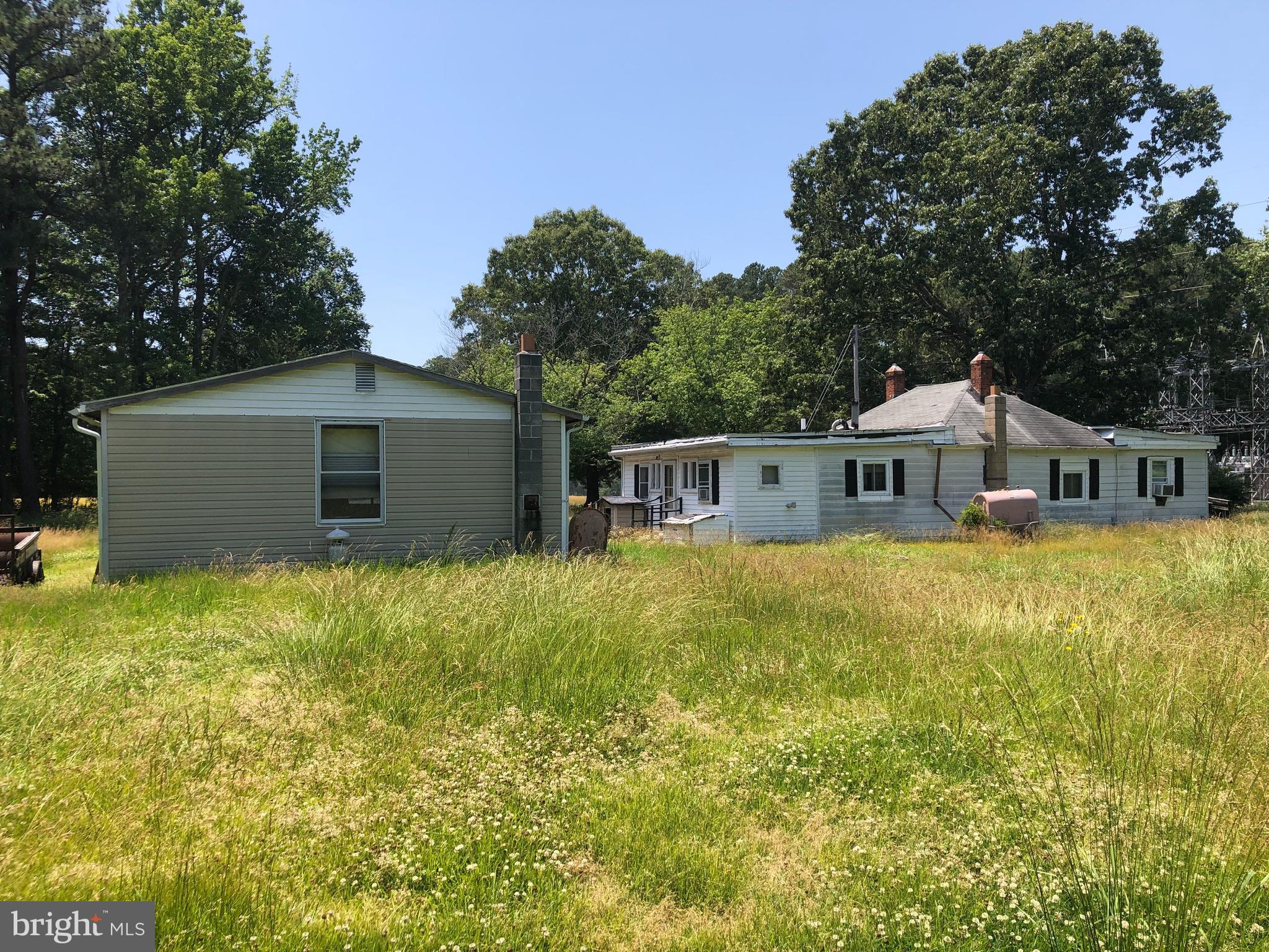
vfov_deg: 49.7
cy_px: 476
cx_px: 634
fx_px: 1026
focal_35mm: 28
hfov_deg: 63.4
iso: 20
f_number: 1.8
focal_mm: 3.99
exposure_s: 1/1389
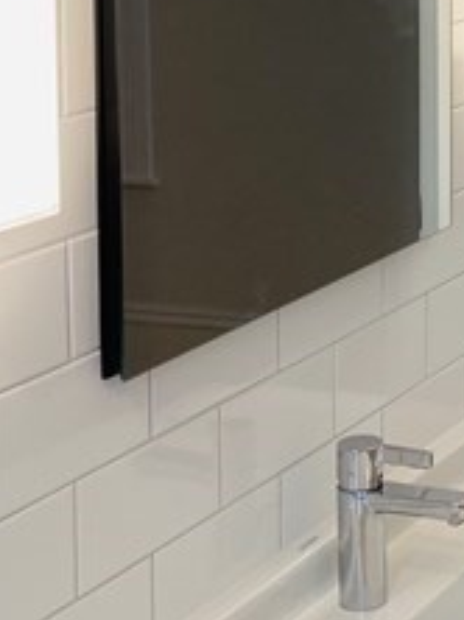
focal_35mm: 90
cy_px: -45
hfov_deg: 15.0
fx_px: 1612
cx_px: 727
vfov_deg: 20.8
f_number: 1.8
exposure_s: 1/120
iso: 125
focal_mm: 4.25
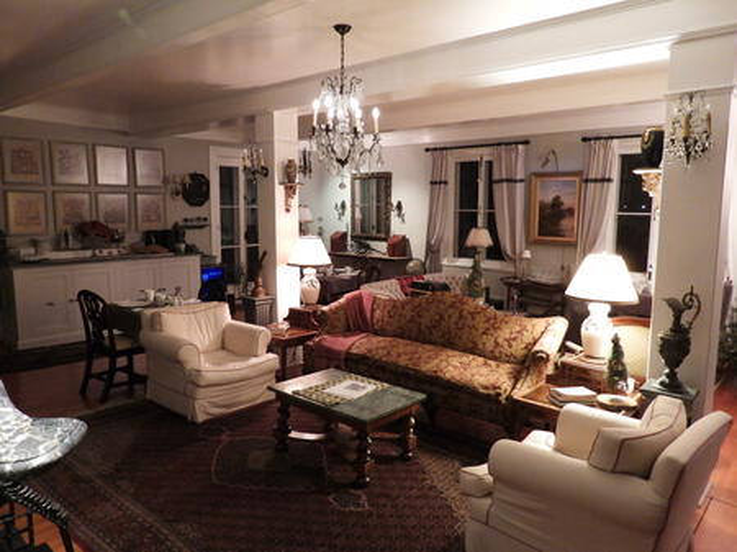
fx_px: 511
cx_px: 368
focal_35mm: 24
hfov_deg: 71.6
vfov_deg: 56.8
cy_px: 276
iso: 800
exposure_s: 1/8
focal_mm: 4.3
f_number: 2.8
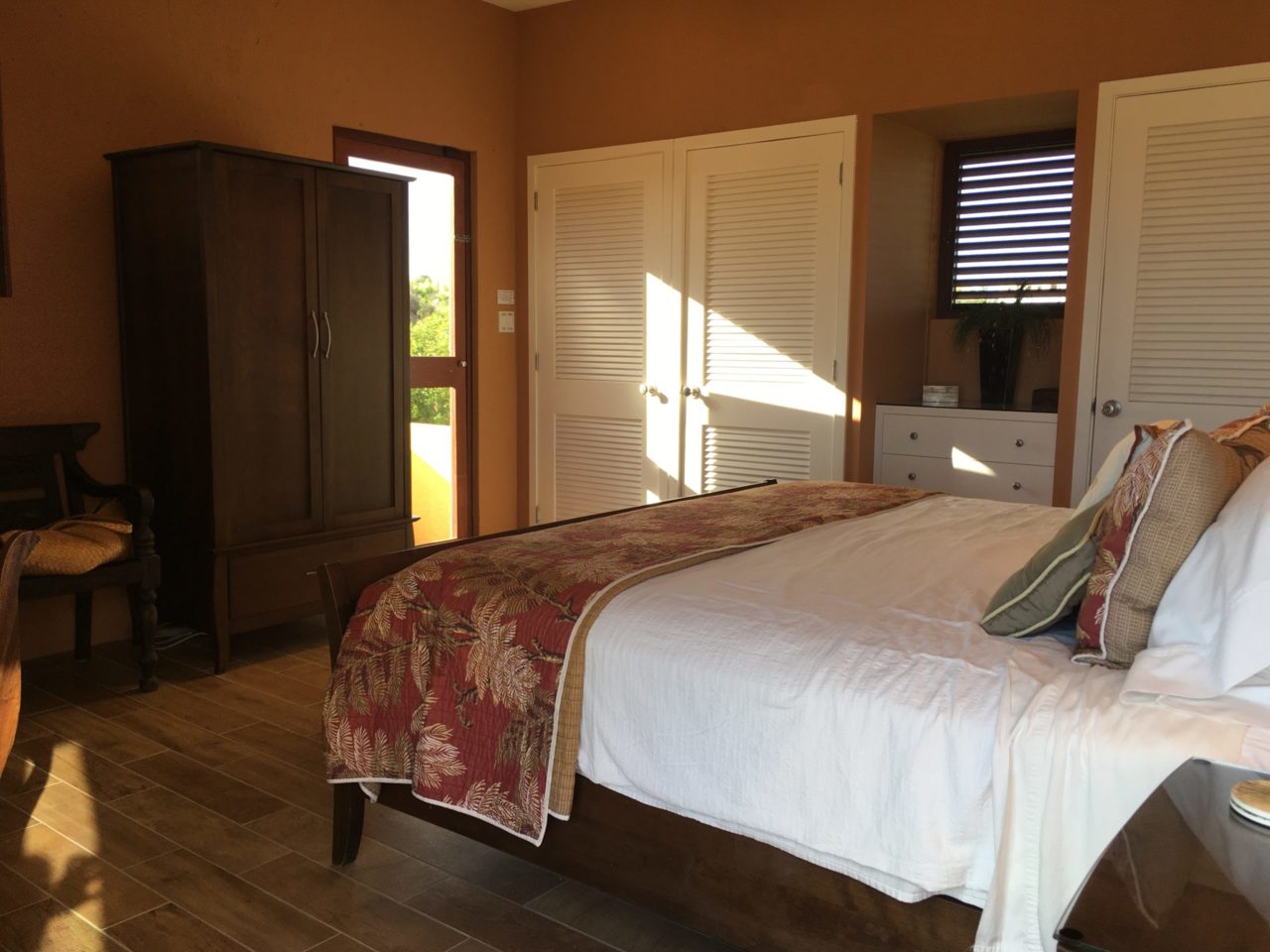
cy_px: 476
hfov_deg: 61.7
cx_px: 635
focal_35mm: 29
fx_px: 1064
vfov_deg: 48.2
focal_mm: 4.15
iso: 25
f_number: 2.2
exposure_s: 1/102
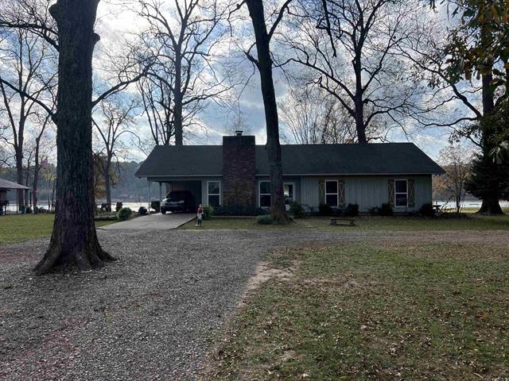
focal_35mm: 26
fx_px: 382
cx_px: 254
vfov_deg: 53.1
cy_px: 190
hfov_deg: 67.3
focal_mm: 5.7
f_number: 1.5
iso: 50
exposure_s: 1/4831
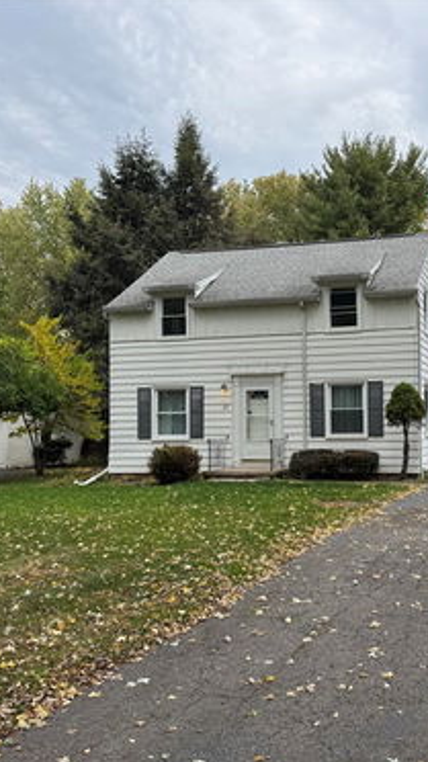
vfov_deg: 55.3
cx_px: 352
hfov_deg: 31.8
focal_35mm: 36
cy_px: 389
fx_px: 727
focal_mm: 6.76
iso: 80
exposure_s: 1/1094
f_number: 1.78
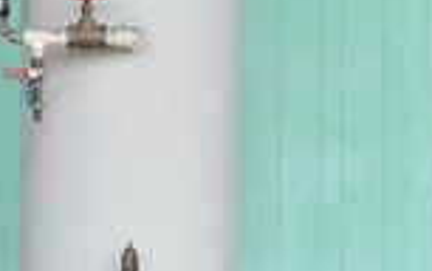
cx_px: 138
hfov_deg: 7.6
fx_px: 3237
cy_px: 223
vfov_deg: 4.8
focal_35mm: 275
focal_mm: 55
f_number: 6.3
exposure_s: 1/1000
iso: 1250
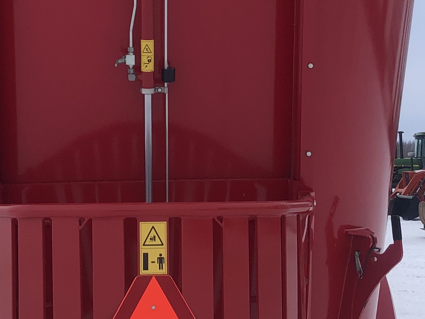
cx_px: 172
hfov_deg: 21.7
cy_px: 72
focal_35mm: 90
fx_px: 1105
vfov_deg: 16.3
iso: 20
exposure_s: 1/381
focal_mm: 3.99
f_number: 1.8
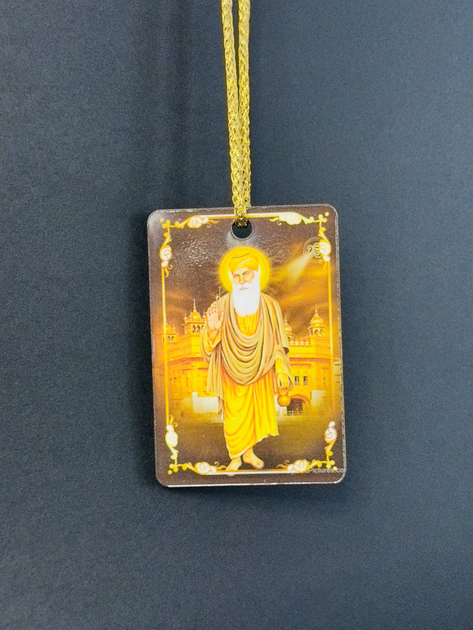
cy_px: 315
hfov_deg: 30.3
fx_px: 875
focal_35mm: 48
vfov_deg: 39.7
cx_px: 236
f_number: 1.78
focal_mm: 6.76
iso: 500
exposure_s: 1/38
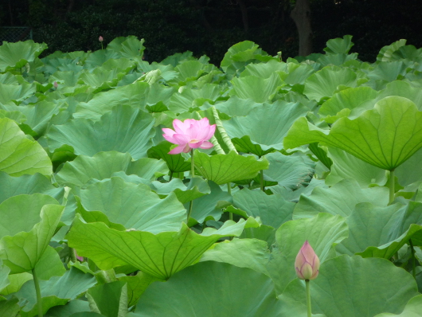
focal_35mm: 150
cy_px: 158
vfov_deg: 9.9
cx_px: 211
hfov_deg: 13.2
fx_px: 1829
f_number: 5.9
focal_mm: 22
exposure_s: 1/125
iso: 160
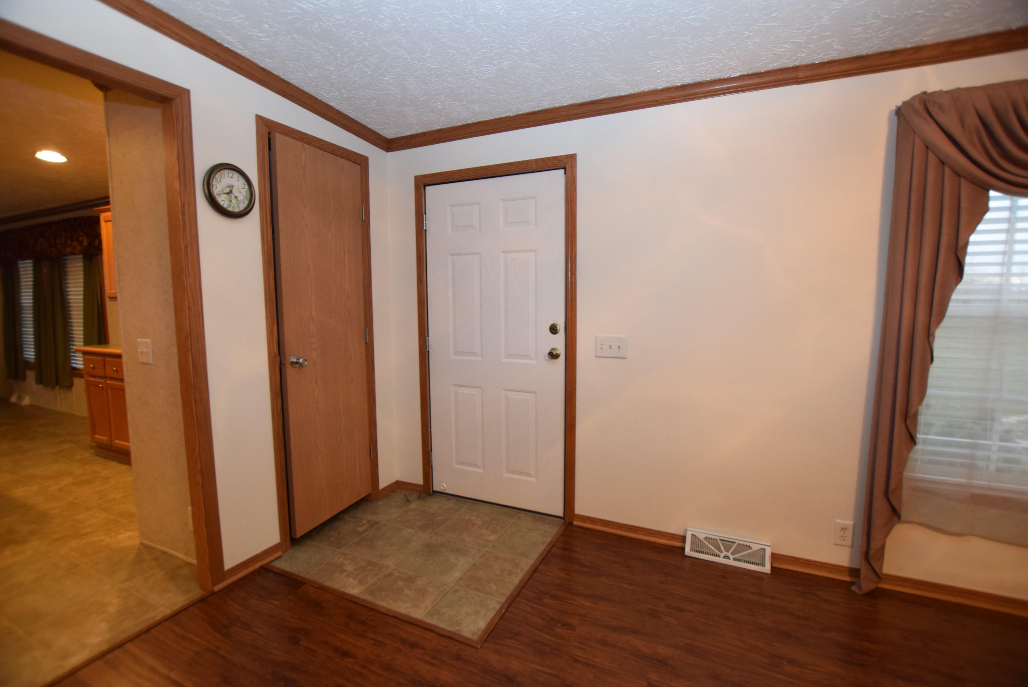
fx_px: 429
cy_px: 344
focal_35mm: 15
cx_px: 514
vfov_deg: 77.4
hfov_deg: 100.3
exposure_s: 1/60
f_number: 3.5
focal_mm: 10
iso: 1100
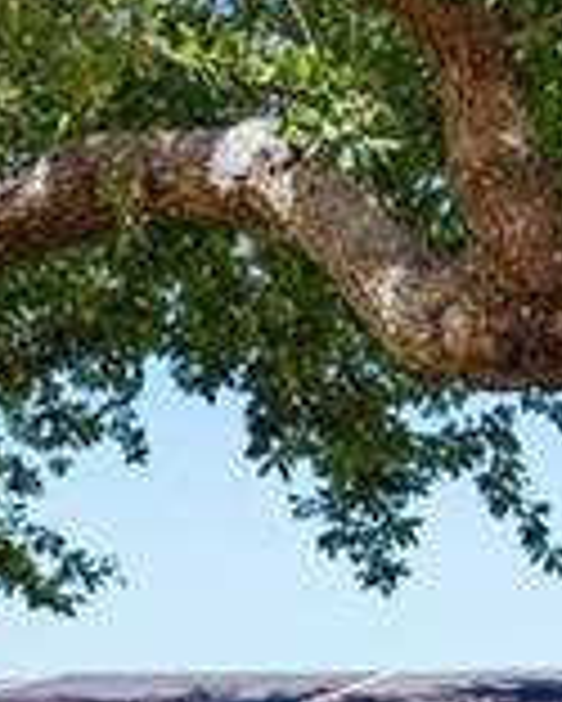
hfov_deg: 15.8
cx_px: 944
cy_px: 1042
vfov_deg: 19.5
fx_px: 1786
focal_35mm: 86
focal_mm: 14
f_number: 8
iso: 50
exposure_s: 1/40
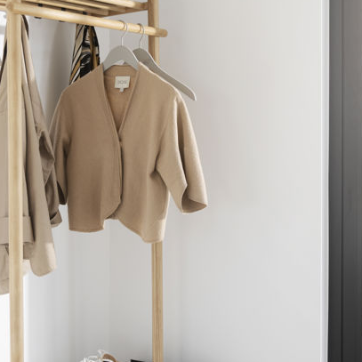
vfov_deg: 23.4
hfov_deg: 23.4
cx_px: 182
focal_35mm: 74
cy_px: 165
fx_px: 876
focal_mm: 37
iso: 400
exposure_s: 1/5
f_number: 4
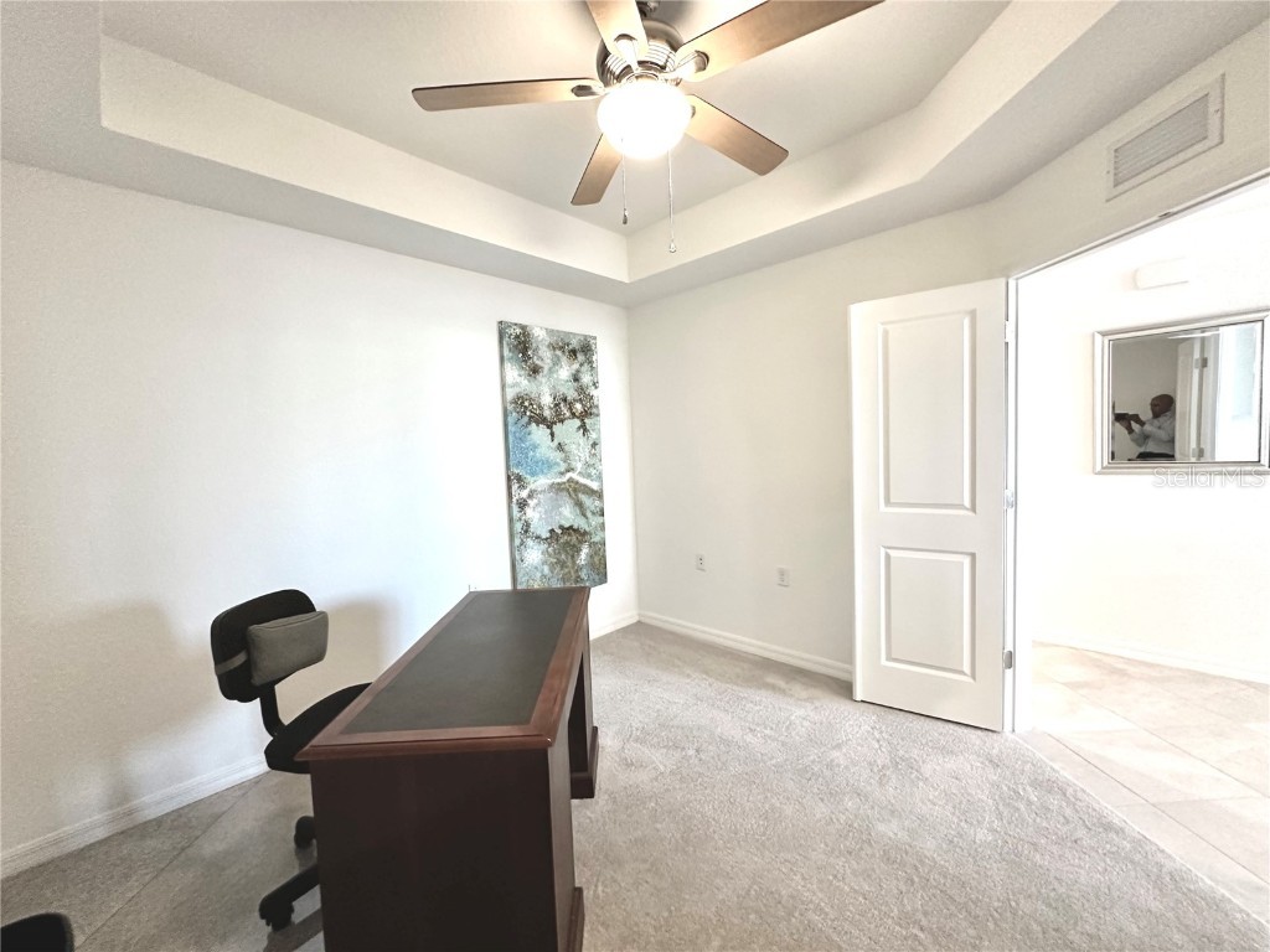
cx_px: 635
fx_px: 514
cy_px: 476
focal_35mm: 14
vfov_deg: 85.7
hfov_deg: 102.1
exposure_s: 1/60
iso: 400
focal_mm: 2.22
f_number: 2.2
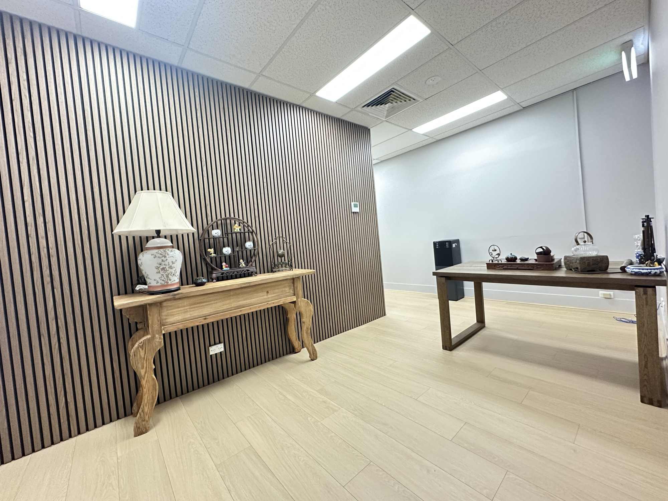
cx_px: 334
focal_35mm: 14
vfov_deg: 85.7
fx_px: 270
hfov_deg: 102.1
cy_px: 250
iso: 500
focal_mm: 2.22
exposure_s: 1/50
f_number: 2.2
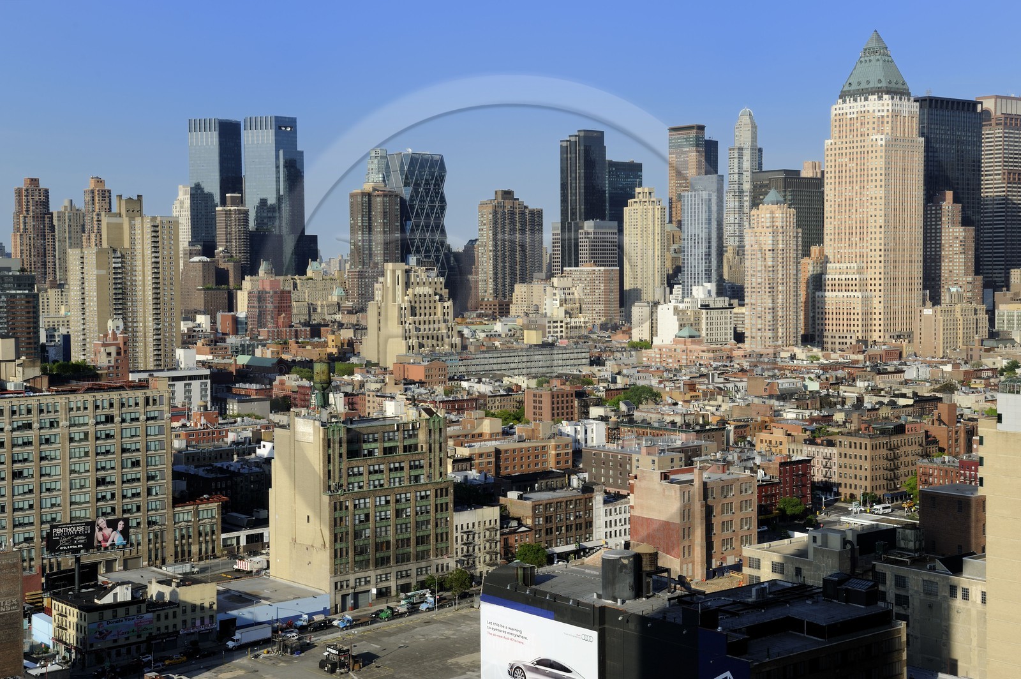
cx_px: 510
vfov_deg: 25.9
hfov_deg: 38.2
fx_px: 1474
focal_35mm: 52
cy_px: 340
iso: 200
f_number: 10
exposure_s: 1/250
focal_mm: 52
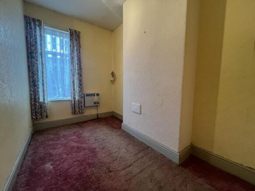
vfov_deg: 89.9
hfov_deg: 106.2
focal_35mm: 13
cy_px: 96
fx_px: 96
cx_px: 128
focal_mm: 1.57
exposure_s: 1/50
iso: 125
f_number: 1.8
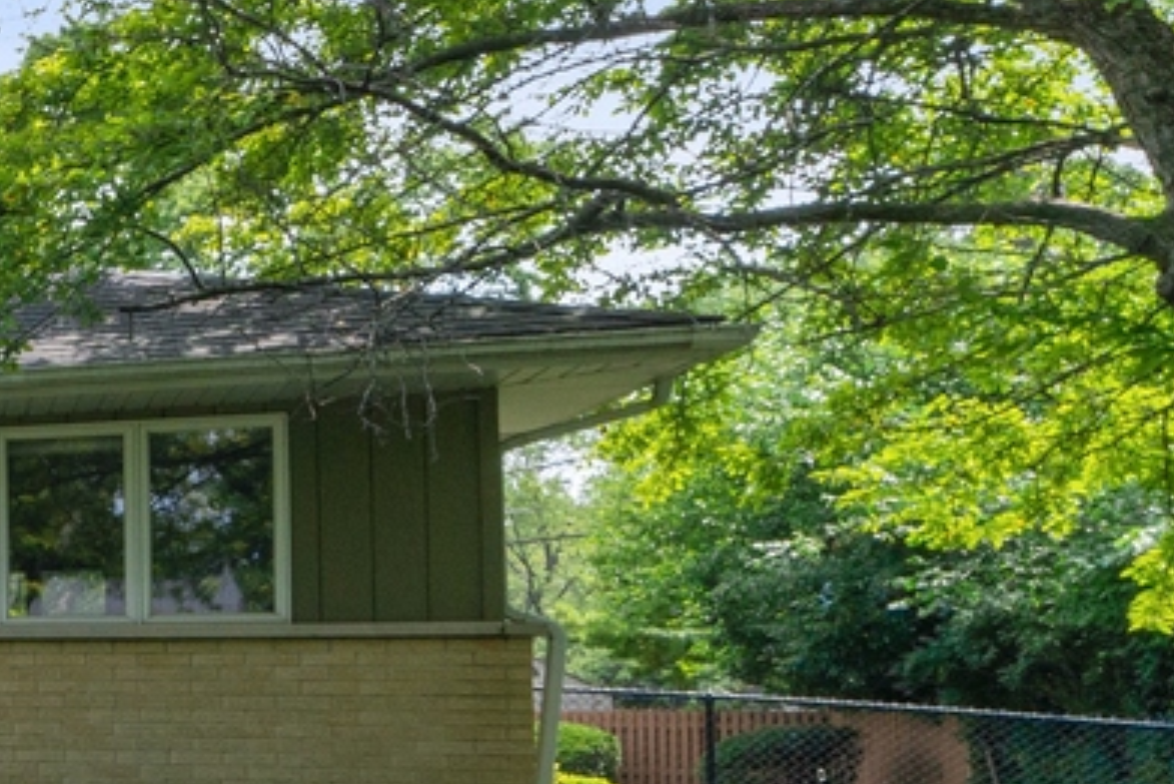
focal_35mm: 62
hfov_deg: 19.5
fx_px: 2023
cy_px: 622
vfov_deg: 21.7
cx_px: -1129
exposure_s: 1/320
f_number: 8
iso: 400
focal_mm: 15
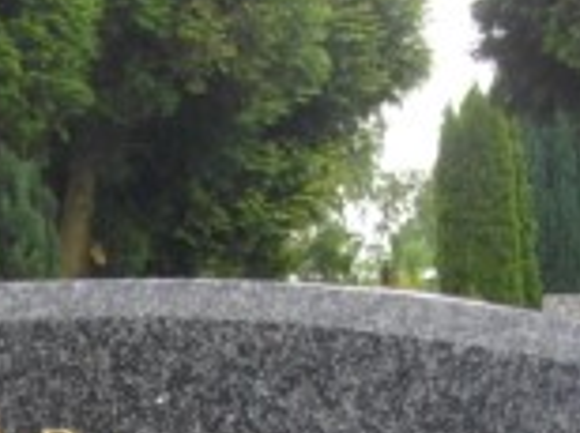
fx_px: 2225
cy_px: 730
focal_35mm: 133
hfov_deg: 14.7
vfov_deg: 10.6
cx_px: 60
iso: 100
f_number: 2.9
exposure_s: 1/160
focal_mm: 5.7
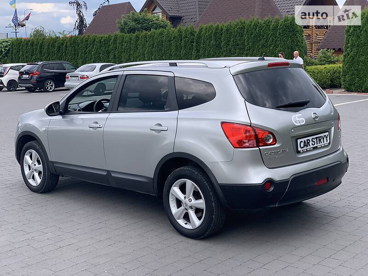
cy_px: 138
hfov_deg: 36.8
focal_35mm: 52
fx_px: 553
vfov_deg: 28.0
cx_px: 184
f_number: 2.4
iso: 16
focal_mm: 6
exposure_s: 1/470
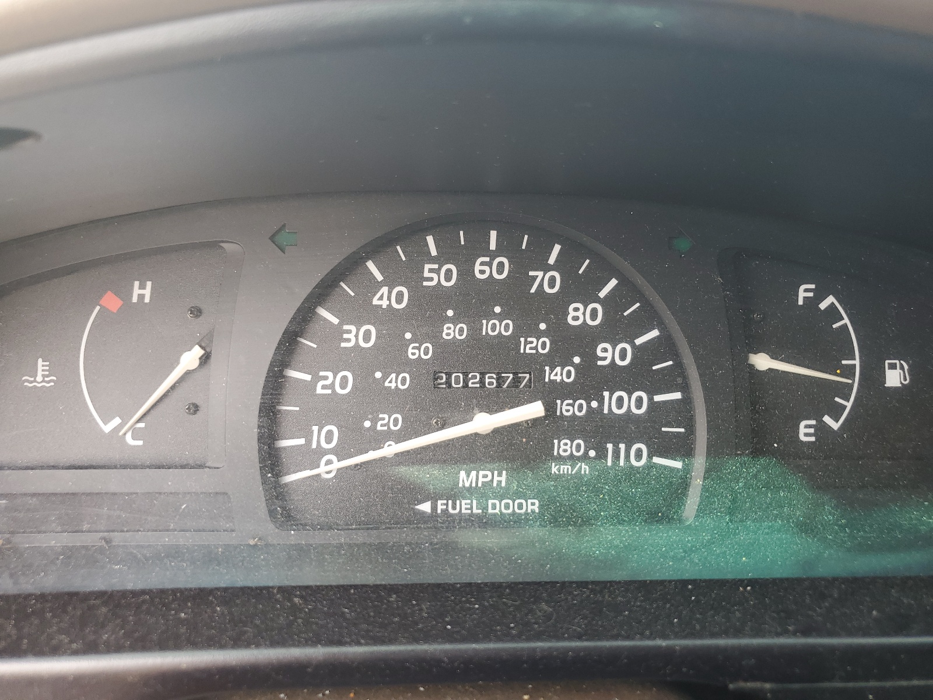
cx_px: 466
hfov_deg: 67.3
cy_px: 350
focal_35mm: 26
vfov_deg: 53.1
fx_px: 701
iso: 50
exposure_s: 1/152
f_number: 1.5
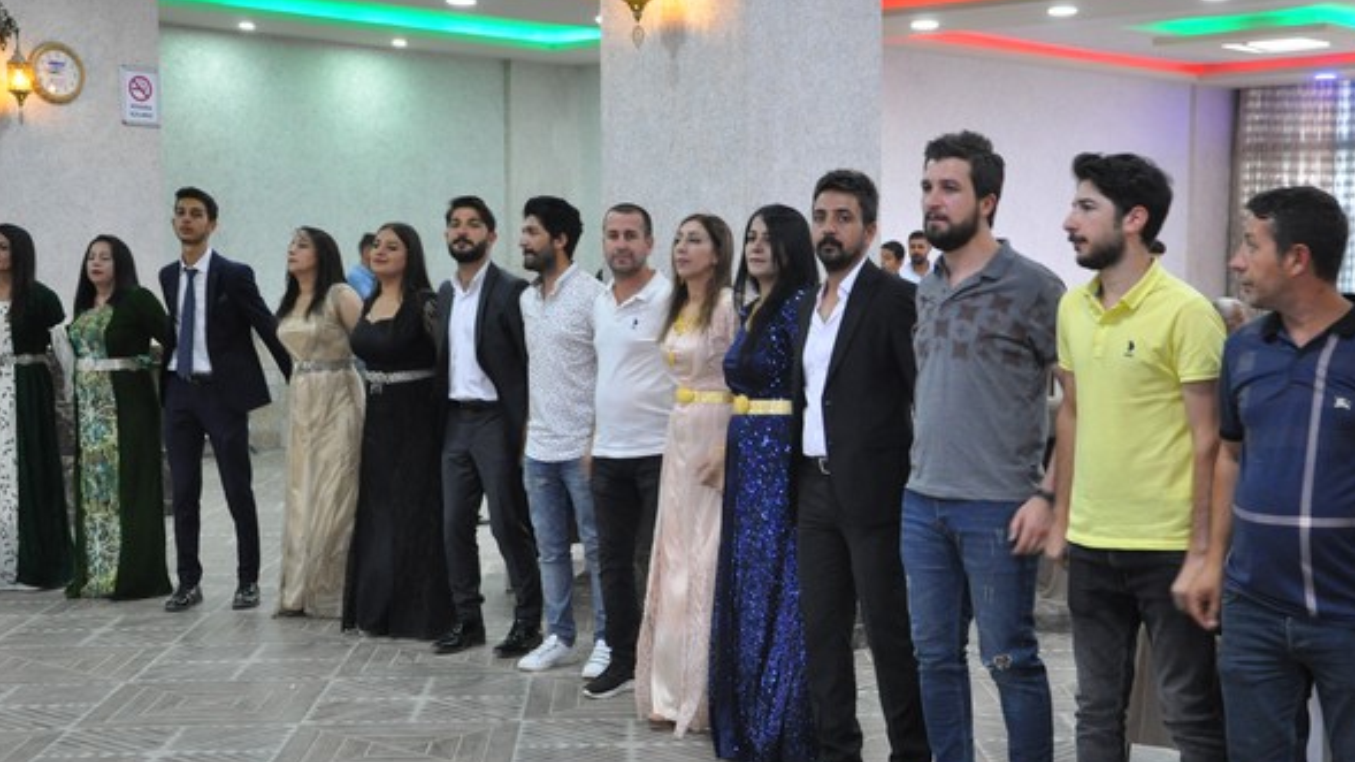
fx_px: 2012
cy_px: 445
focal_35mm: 56
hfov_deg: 37.2
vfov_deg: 21.4
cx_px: 757
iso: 1250
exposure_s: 1/50
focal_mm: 30
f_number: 4.2
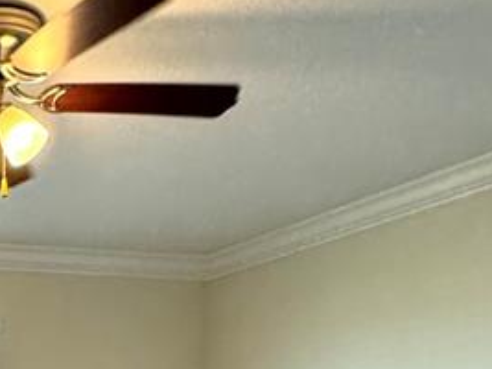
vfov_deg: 19.4
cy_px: 598
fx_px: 895
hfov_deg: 25.6
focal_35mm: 63
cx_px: -177
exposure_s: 1/120
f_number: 2.2
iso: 320
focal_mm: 2.22
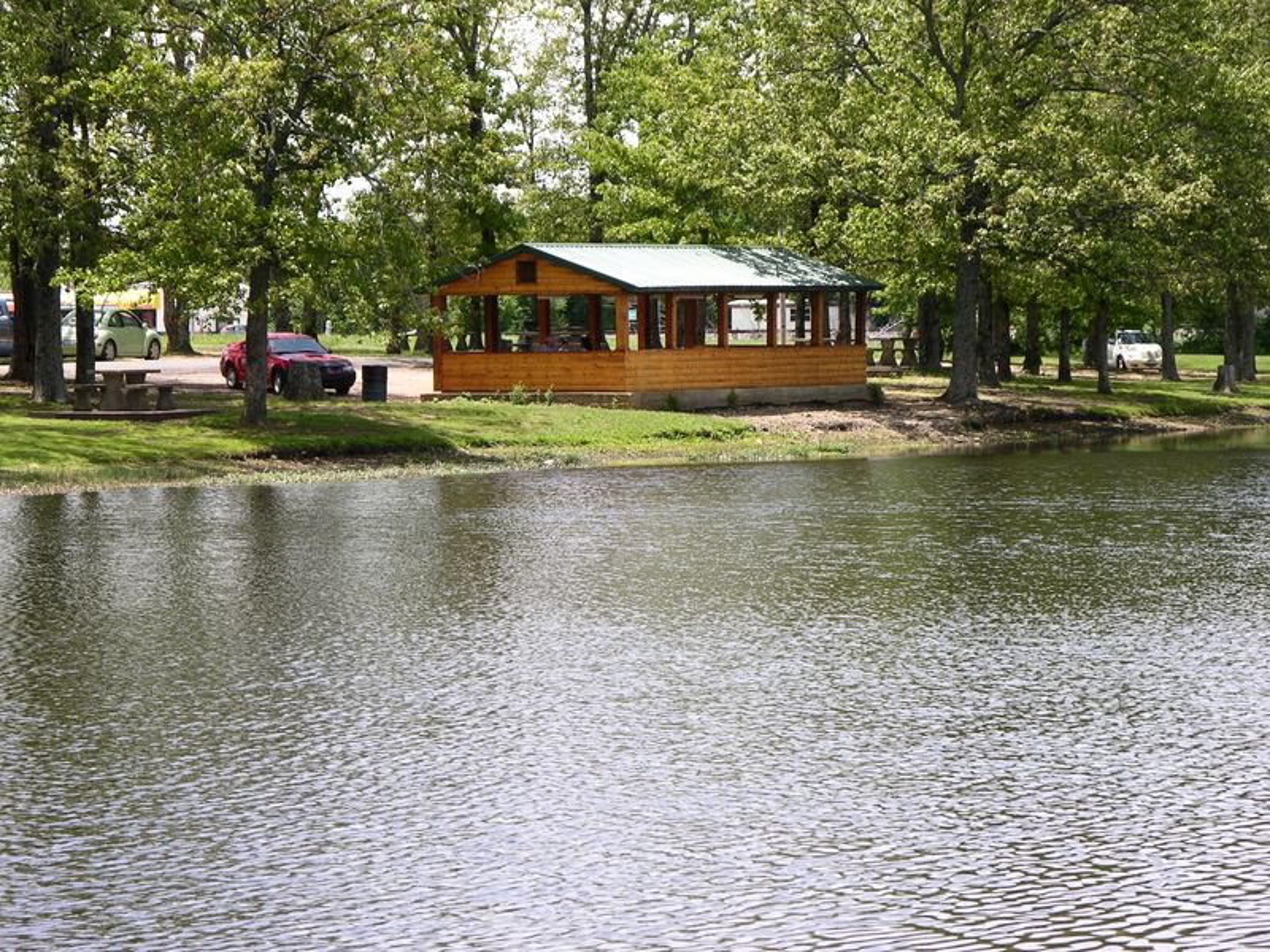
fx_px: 5870
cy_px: 476
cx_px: 635
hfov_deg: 12.3
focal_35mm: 160
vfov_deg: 9.3
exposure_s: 1/152
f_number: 5.6
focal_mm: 41.1
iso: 50
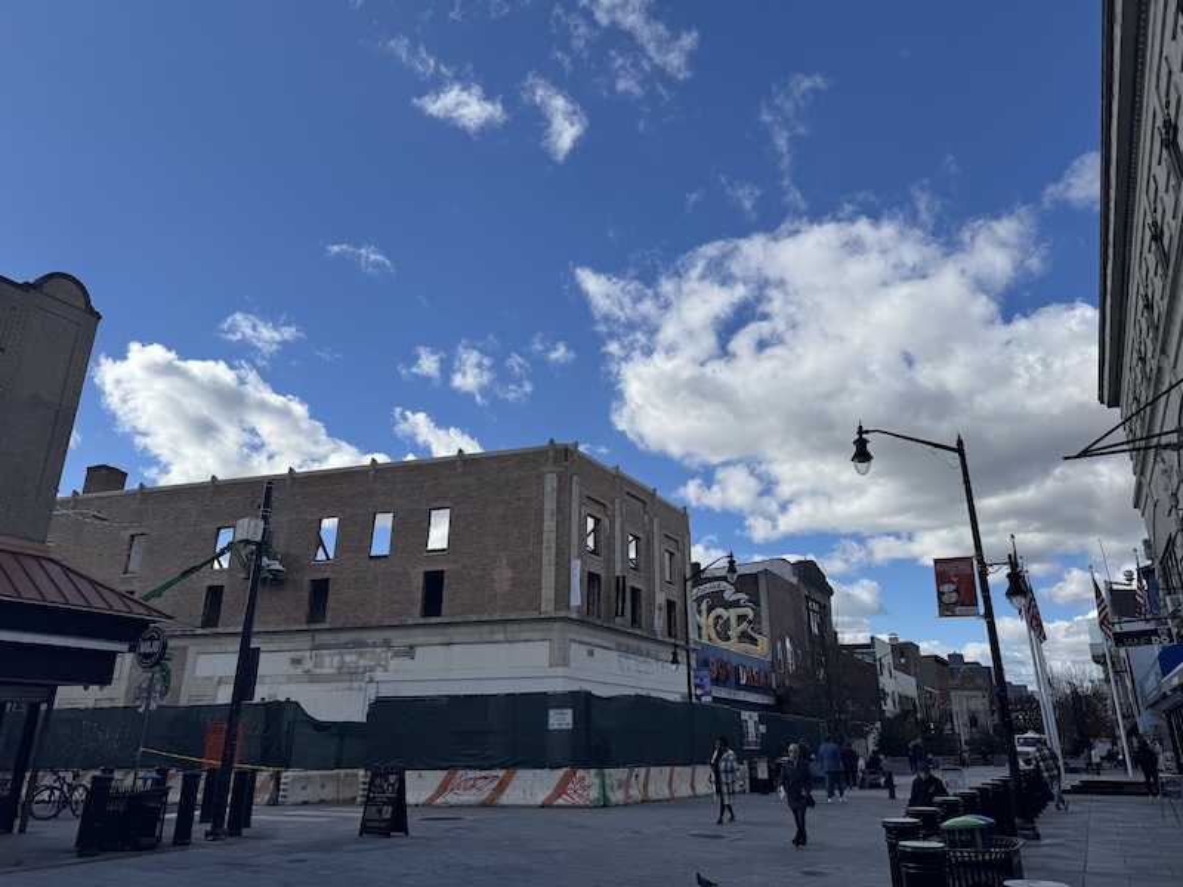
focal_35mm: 24
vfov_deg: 56.8
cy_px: 444
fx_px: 820
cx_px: 592
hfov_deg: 71.6
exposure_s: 1/7092
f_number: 1.78
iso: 80
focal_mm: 6.76
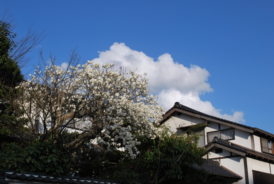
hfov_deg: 41.0
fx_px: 366
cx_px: 137
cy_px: 92
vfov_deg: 28.2
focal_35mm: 48
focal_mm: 32
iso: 100
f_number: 9
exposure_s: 1/320
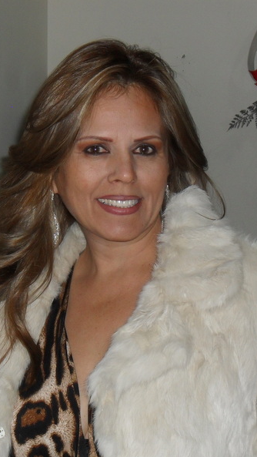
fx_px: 1174
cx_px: 93
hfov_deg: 12.5
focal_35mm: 97
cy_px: 230
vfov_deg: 22.0
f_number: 4.6
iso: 200
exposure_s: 1/60
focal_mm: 11.7
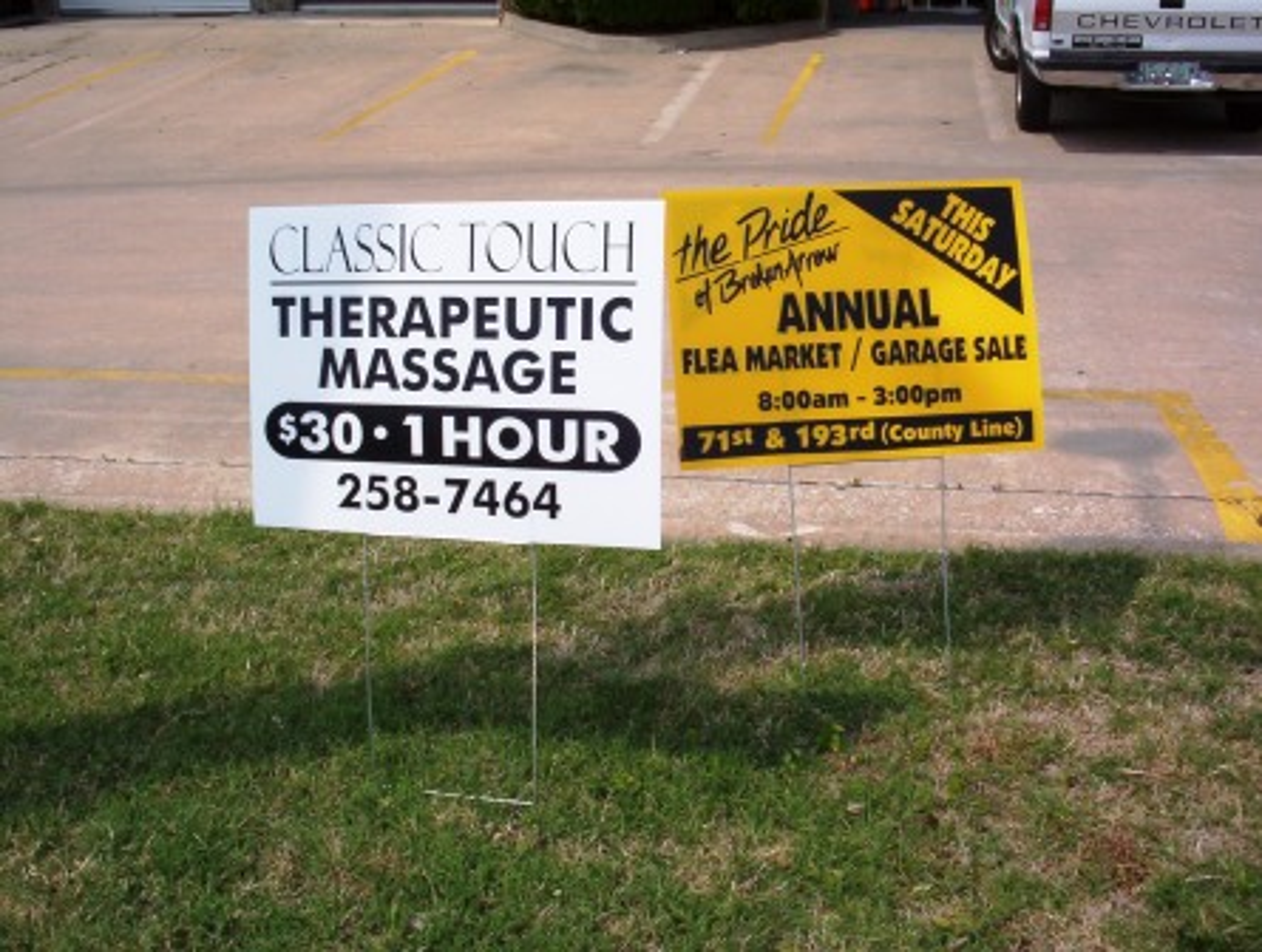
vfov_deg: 37.0
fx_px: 1425
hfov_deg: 47.8
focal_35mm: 39
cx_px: 631
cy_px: 476
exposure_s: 1/352
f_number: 8
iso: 100
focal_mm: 6
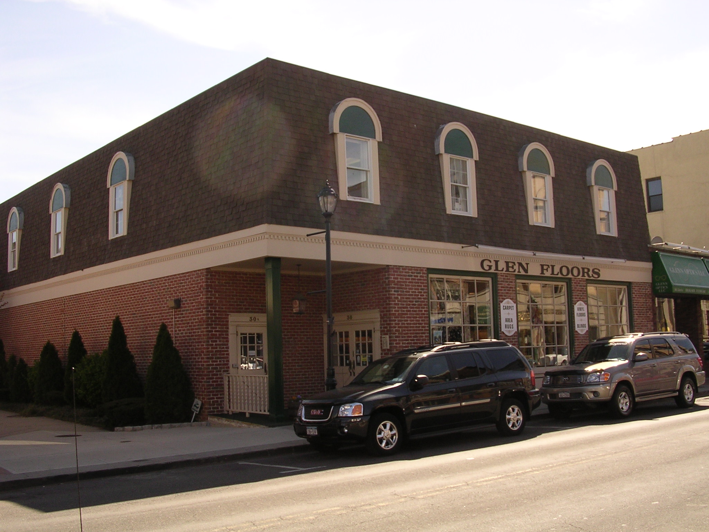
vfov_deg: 37.7
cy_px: 266
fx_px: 778
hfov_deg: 49.0
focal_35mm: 38
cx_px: 354
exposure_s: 1/183
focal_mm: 5.8
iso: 100
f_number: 5.6
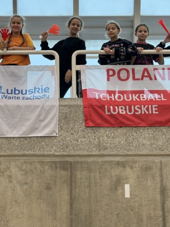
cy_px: 111
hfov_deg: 16.2
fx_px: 596
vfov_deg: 21.5
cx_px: 67
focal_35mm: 91
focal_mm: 6.86
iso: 50
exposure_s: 1/100
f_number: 1.78
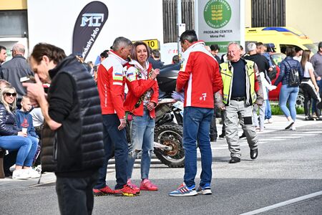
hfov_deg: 10.3
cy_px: 108
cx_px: 161
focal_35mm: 200
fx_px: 1789
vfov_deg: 6.9
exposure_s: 1/1600
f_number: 10
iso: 1600
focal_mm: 200
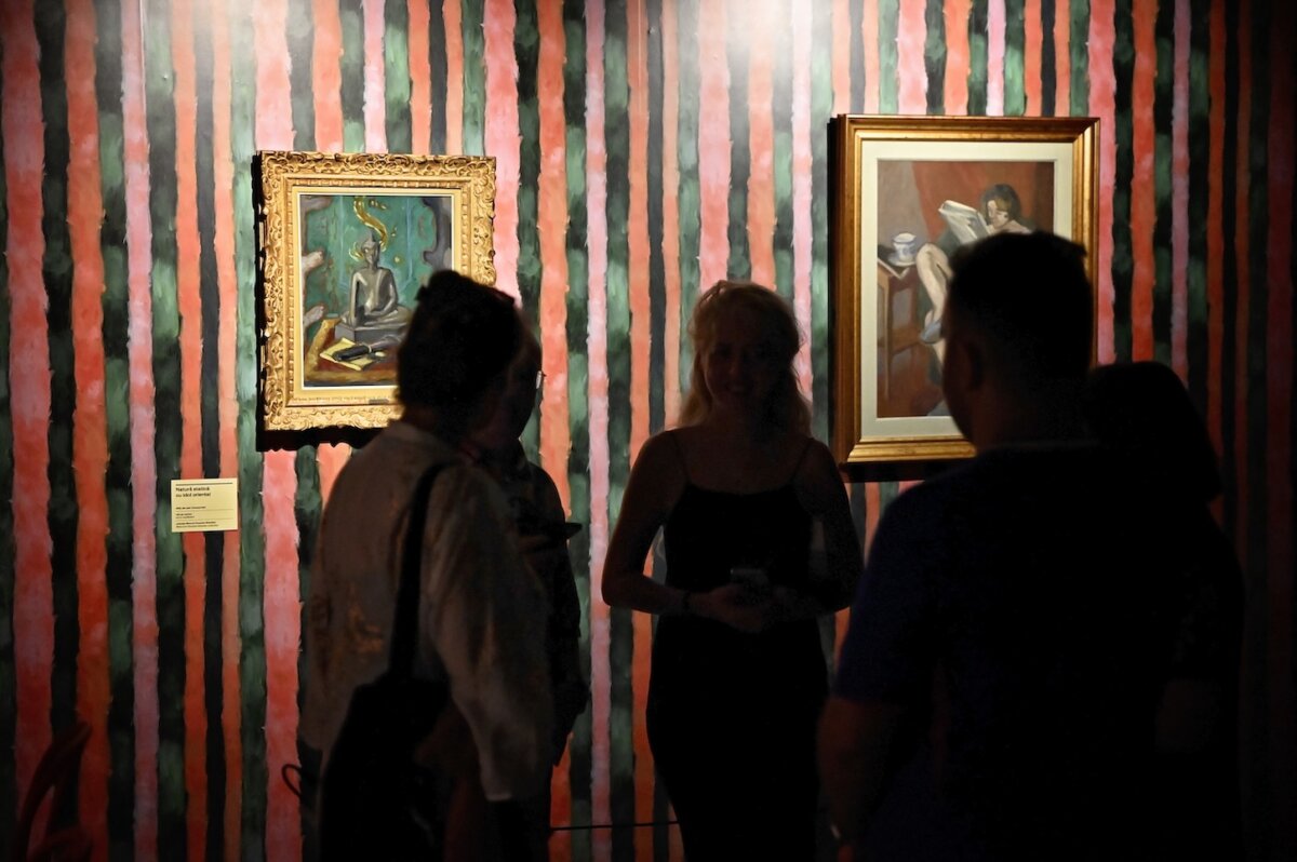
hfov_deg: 28.9
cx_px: 648
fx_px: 2520
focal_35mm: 70
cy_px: 431
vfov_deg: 19.4
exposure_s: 1/640
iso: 10000
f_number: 2.8
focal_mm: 70
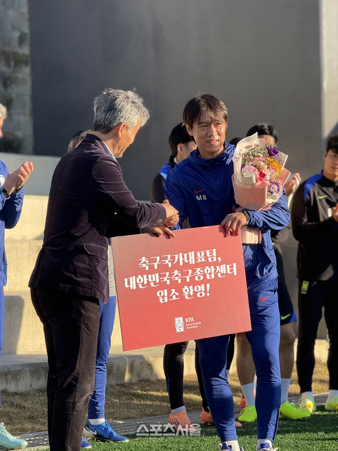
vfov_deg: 16.4
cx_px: 169
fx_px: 1562
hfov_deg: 12.4
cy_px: 226
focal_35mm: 120
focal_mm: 15.66
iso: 64
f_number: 2.8
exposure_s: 1/423
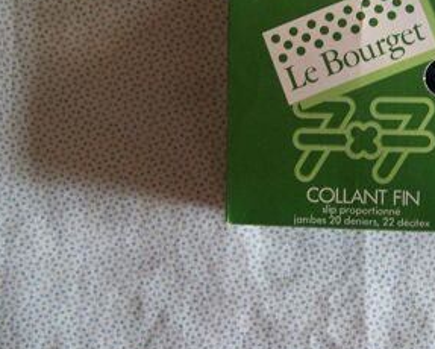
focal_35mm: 62
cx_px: 355
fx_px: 799
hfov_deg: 29.7
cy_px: 106
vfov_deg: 24.5
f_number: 2.8
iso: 140
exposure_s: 1/20
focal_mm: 6.3
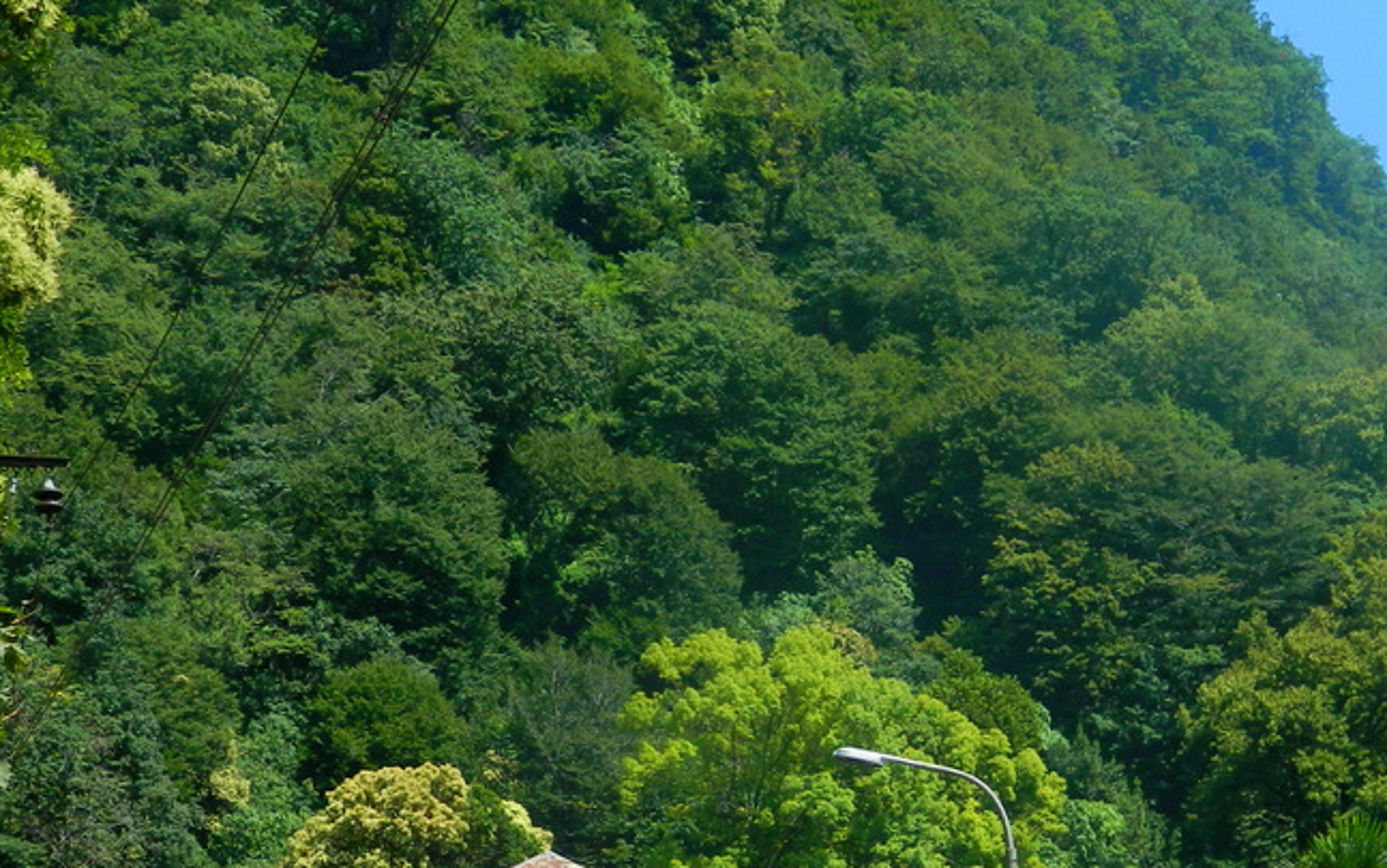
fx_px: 4235
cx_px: 830
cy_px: 787
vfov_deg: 11.6
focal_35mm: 112
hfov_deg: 18.6
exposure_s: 1/500
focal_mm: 10.2
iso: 80
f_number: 3.8
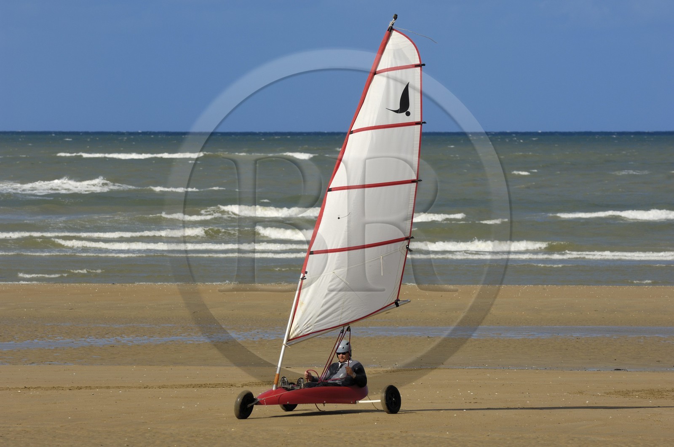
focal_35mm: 300
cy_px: 224
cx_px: 337
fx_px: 5607
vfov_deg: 4.6
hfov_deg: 6.9
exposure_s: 1/640
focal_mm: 200
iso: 100
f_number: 6
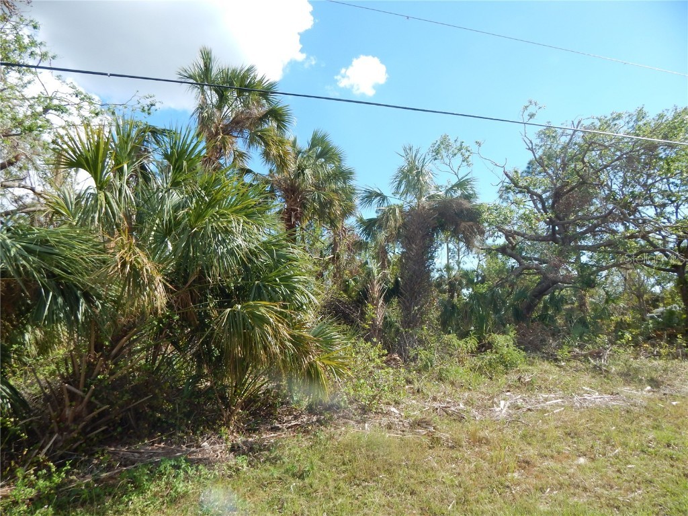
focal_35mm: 22
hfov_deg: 76.4
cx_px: 344
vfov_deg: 61.1
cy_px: 258
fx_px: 437
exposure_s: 1/1500
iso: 125
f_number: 3
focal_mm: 4
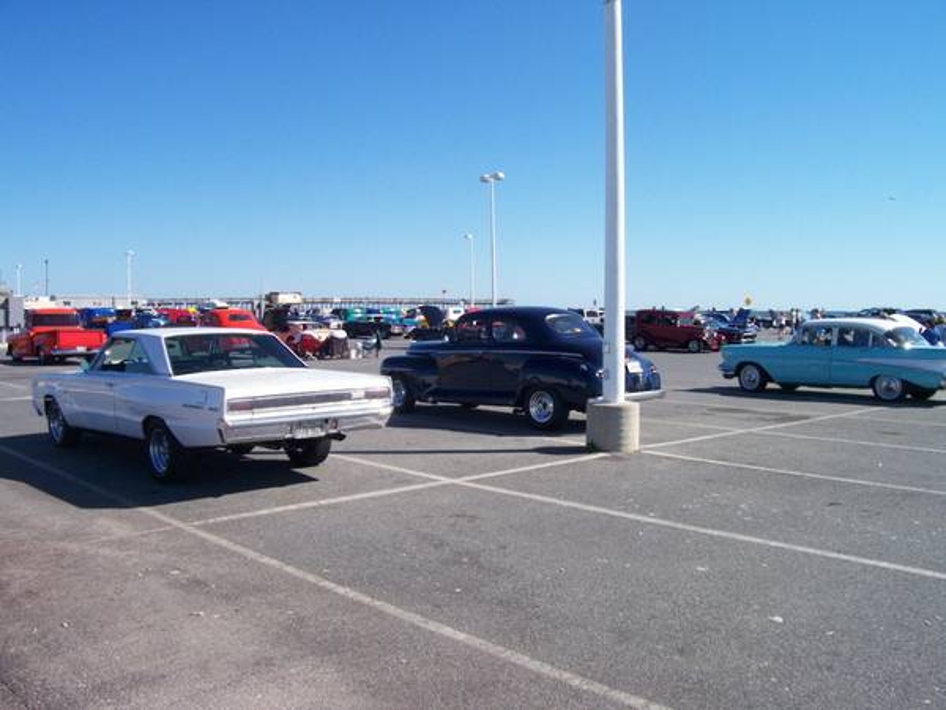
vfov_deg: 41.8
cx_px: 473
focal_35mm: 34
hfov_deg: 54.0
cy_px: 355
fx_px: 929
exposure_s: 1/542
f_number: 5.1
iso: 80
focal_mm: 5.6
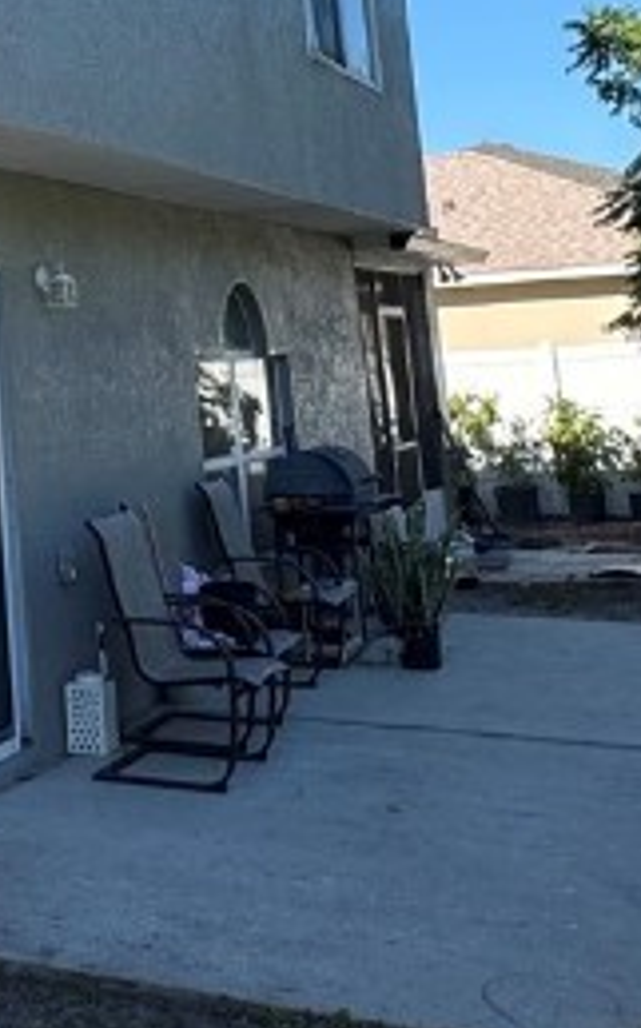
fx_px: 1651
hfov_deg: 20.2
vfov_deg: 32.9
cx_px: -187
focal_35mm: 59
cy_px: 112
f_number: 2.2
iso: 50
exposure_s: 1/505
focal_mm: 2.22
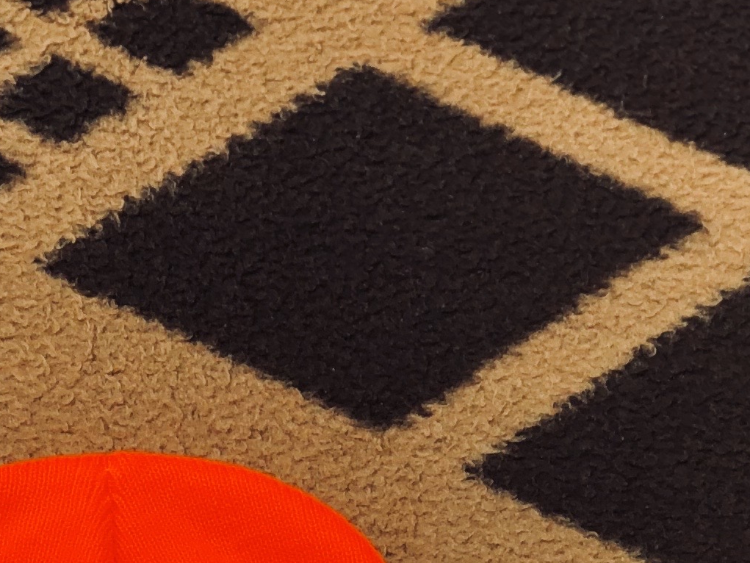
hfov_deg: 8.8
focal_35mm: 225
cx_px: 143
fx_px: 4875
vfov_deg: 6.4
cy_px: 1067
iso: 20
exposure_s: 1/163
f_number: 2.8
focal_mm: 6.6
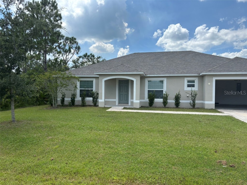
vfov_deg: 53.1
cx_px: 124
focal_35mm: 26
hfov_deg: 67.3
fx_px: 186
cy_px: 92
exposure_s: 1/2933
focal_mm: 5.96
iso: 50
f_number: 1.6
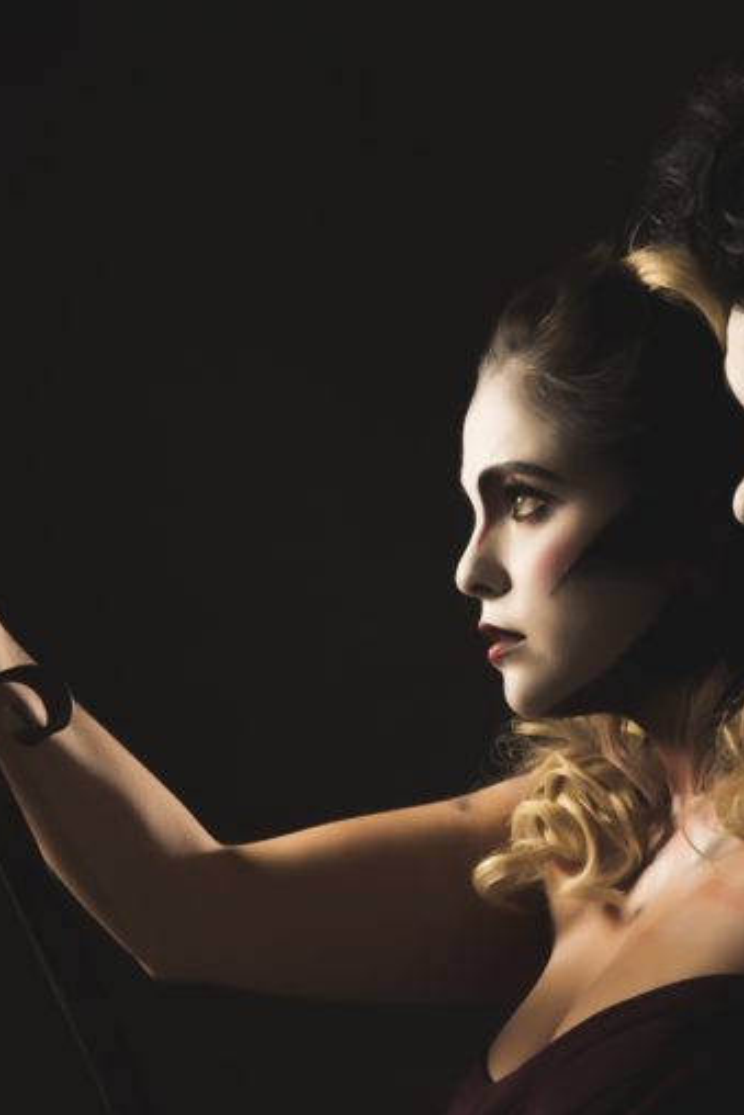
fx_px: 6784
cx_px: 553
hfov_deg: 6.3
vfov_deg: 9.4
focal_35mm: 219
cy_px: 560
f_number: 13
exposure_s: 1/125
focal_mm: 145
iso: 320
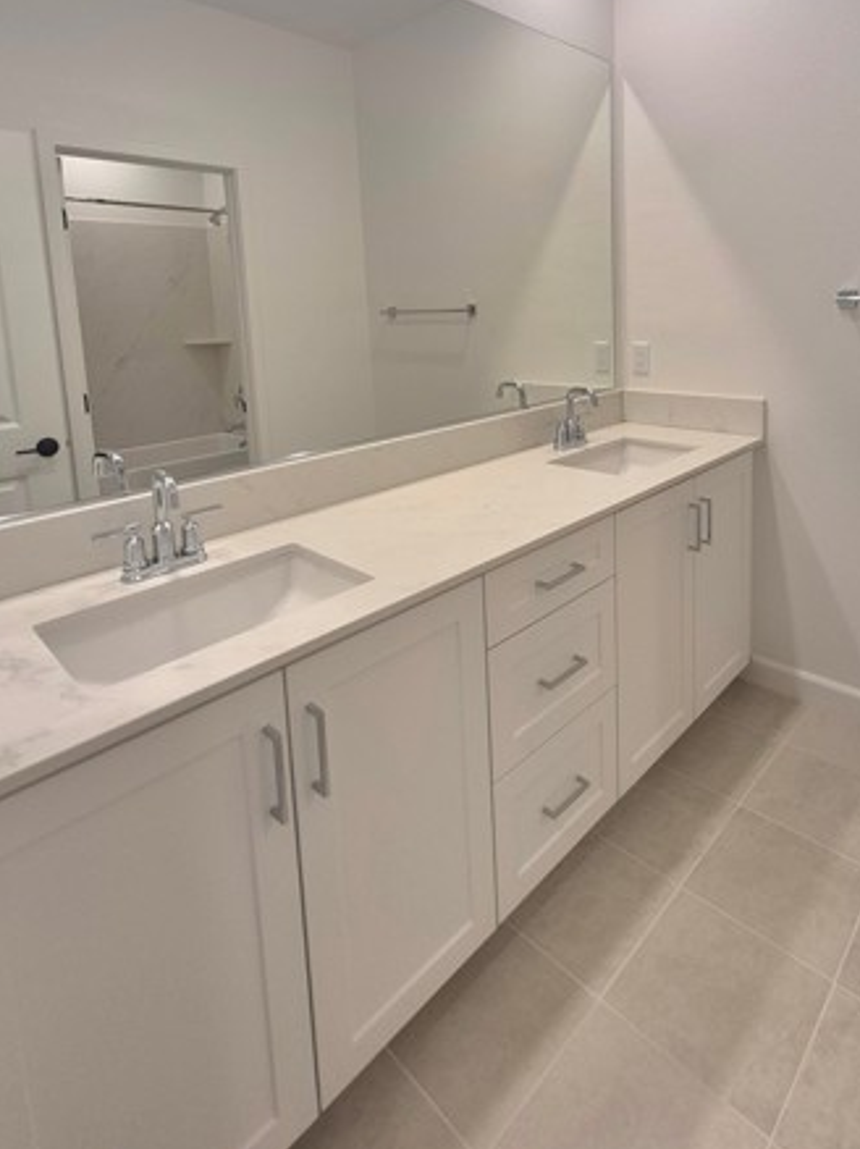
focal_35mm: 19
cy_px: 391
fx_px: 630
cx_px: 501
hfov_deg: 68.2
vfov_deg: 82.1
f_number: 2.2
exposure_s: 1/60.2
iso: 80
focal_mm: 1.74
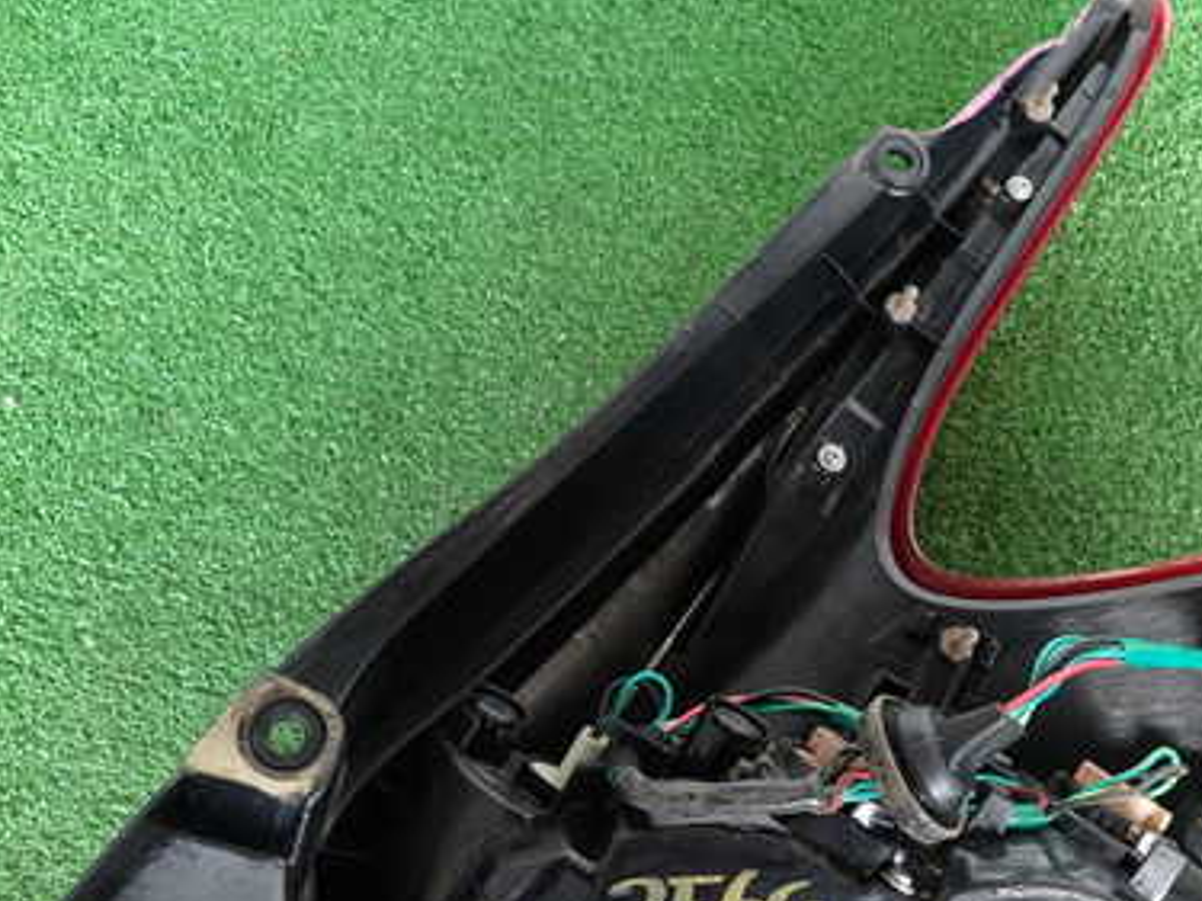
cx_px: 779
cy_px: 590
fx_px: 1389
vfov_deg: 35.6
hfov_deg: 46.2
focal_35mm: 40
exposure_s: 1/80
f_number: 2
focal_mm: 4.5
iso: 100
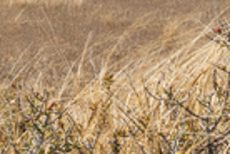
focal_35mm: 82
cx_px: -198
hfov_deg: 18.6
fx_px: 522
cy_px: -41
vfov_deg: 15.9
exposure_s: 1/160
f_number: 11
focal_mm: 17.6
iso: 200
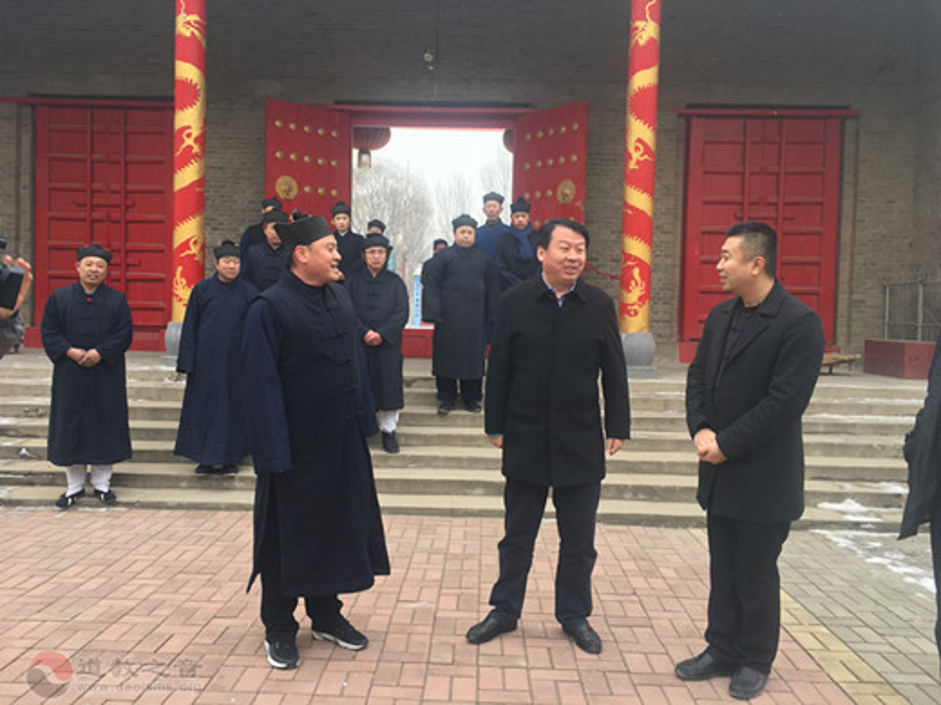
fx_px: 788
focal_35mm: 29
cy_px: 352
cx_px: 470
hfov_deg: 61.7
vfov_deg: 48.2
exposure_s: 1/100
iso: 25
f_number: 2.2
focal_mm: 4.15
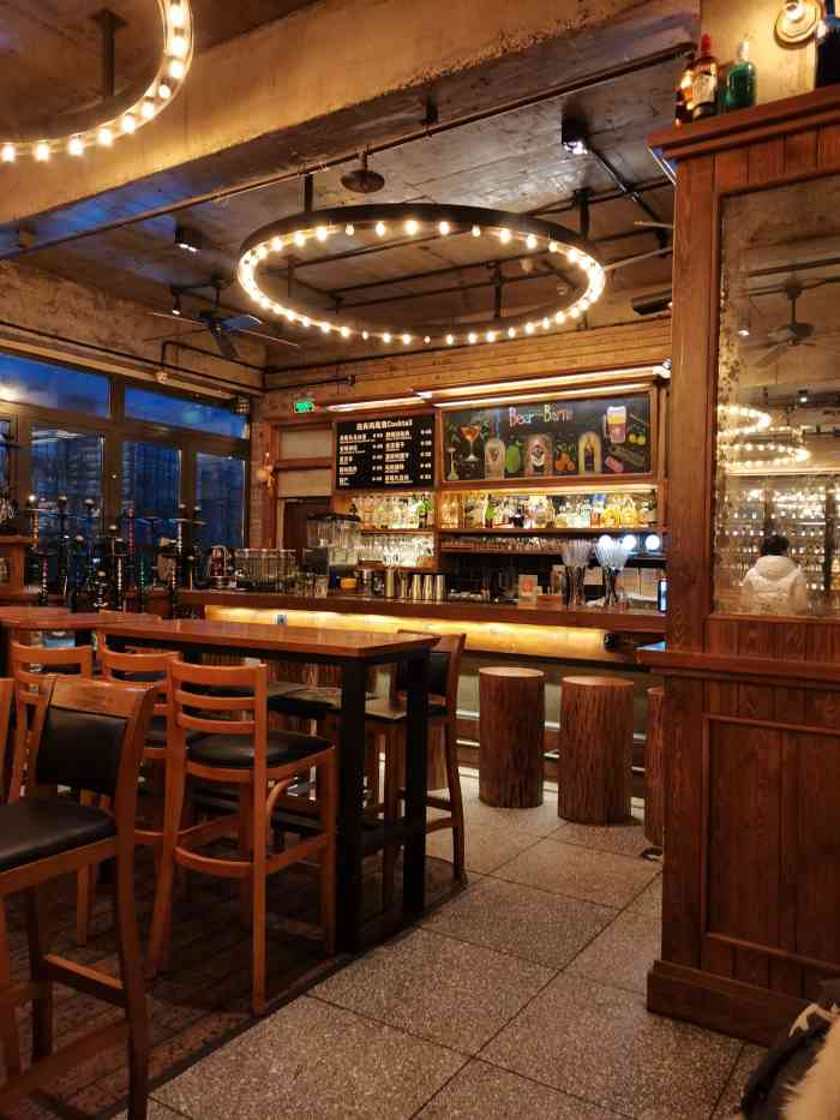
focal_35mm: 26
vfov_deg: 67.3
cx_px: 420
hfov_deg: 53.1
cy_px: 560
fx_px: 841
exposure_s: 1/25
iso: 640
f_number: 1.8
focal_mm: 5.58
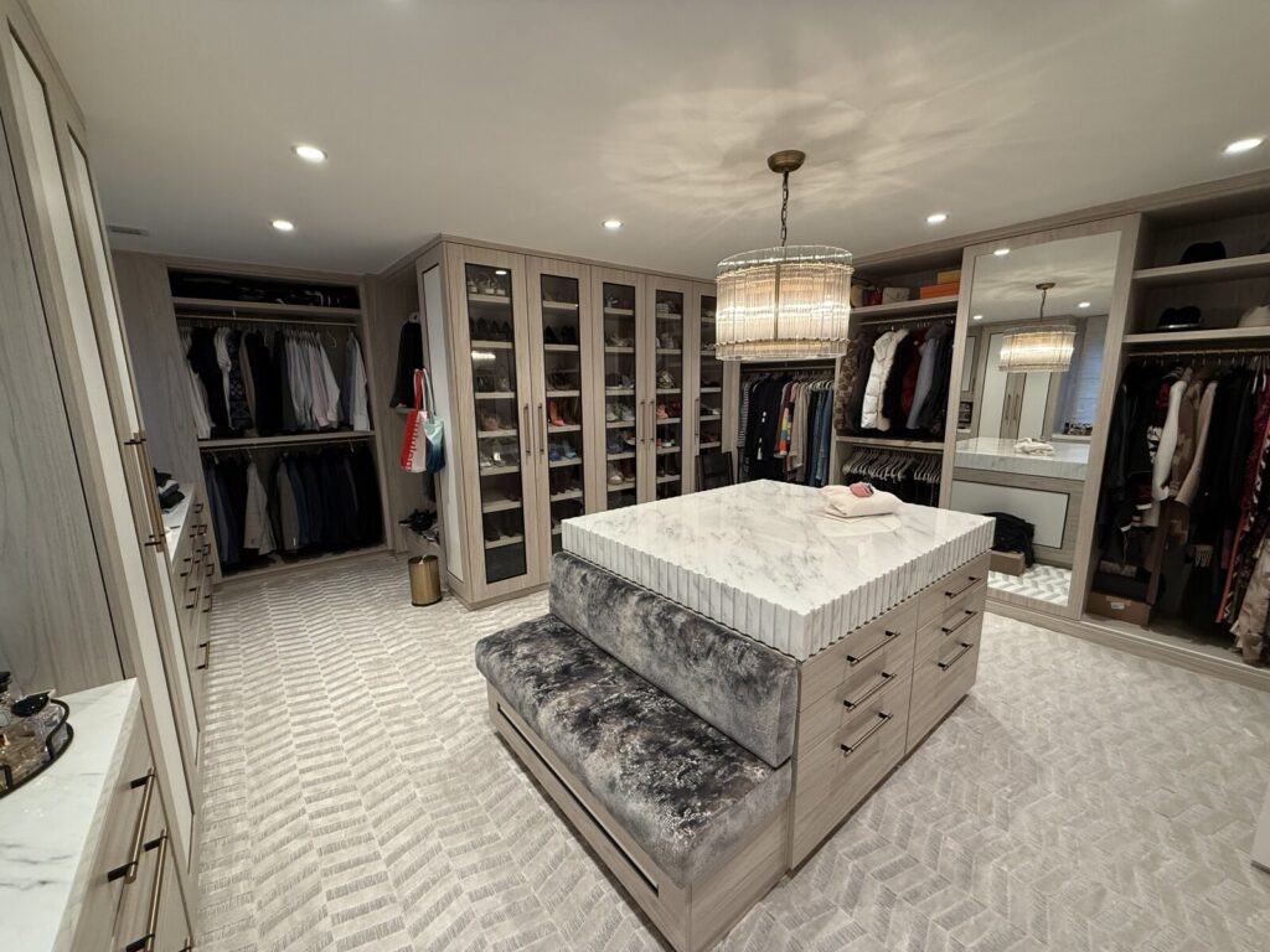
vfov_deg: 85.7
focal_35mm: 14
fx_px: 514
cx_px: 635
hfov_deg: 102.1
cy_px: 476
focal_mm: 2.22
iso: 200
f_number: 2.2
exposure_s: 1/60
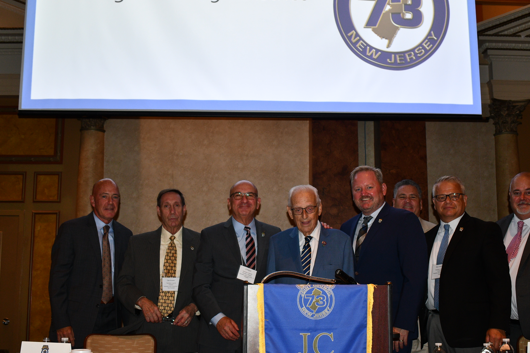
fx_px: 662
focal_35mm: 45
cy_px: 184
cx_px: 280
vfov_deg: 29.9
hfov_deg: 43.6
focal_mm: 20
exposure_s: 1/80
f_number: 3.8
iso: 400
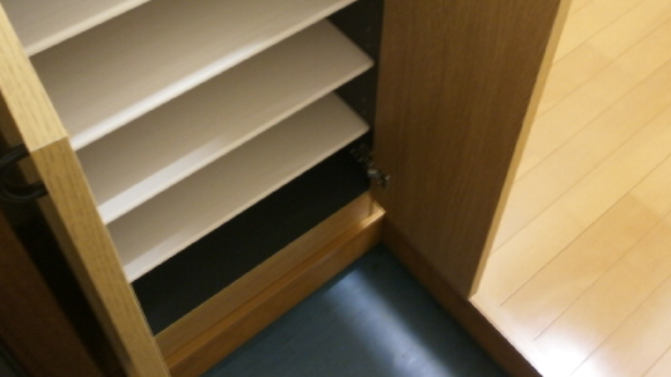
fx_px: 747
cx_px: 361
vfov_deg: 27.7
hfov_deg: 48.3
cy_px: 67
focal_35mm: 42
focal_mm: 4.8
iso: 160
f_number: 2.9
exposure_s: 1/2
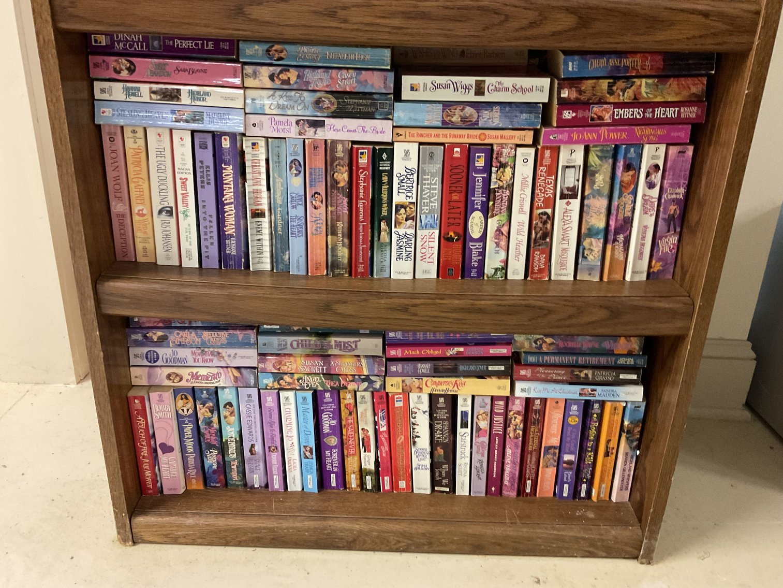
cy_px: 294
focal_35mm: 29
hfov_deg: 61.7
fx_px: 656
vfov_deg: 48.2
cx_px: 392
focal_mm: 3
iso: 320
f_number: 1.8
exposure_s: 1/40
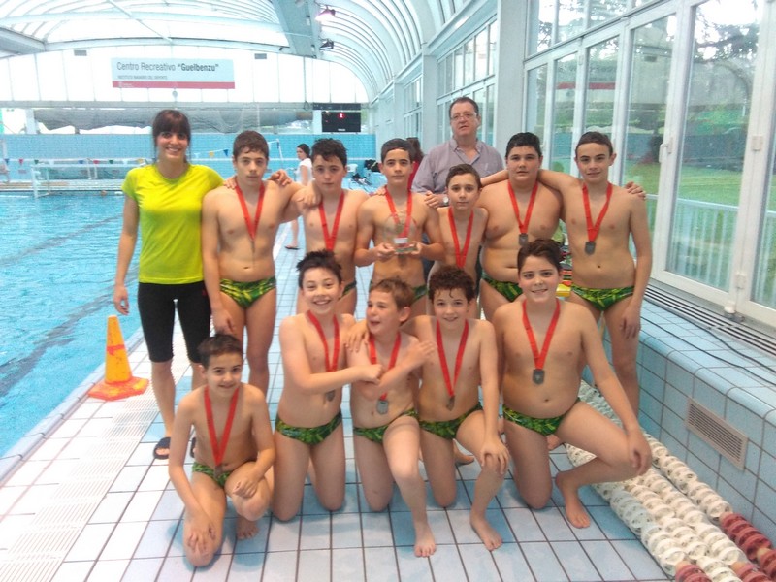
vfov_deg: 49.7
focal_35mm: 28
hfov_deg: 63.4
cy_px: 291
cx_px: 388
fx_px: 628
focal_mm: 2.34
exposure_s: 1/33
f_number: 2.2
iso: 200
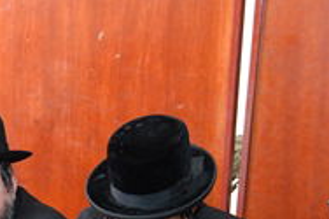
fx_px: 931
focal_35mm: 102
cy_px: 267
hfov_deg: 18.1
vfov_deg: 13.0
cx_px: -144
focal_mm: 24
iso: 1000
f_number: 4.5
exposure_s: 1/125
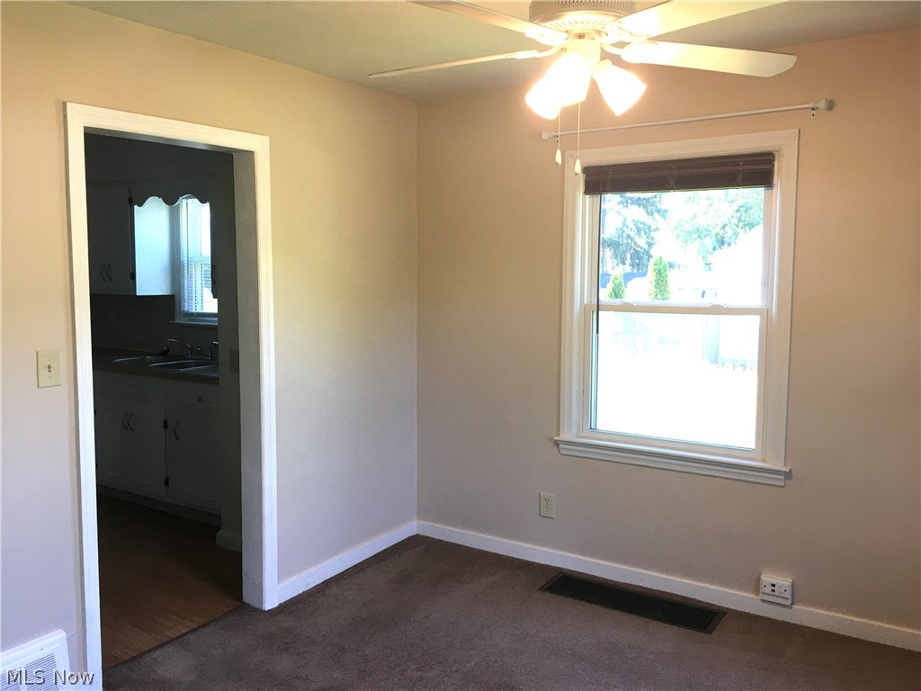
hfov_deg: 61.7
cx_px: 460
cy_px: 346
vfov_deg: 48.2
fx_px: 772
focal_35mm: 29
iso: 25
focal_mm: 4.15
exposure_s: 1/30
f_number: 2.2
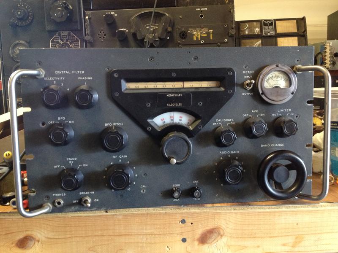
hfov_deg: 52.6
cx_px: 169
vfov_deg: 40.7
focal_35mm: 35
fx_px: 342
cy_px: 126
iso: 250
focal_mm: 4.28
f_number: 2.4
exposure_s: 1/20
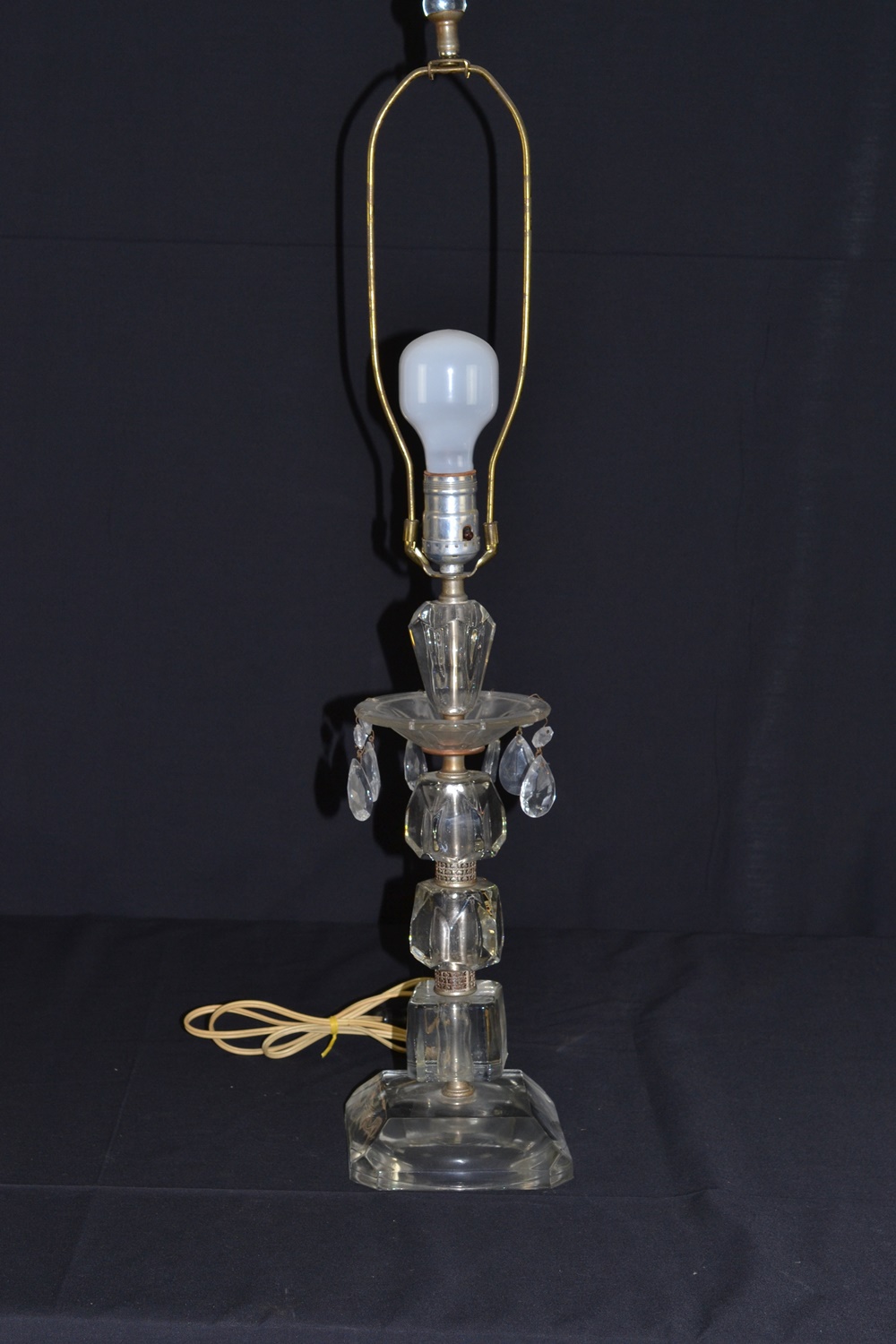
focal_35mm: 60
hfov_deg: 22.6
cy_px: 672
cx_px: 448
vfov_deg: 33.4
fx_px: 2240
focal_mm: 40
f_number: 8
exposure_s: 1/60
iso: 250
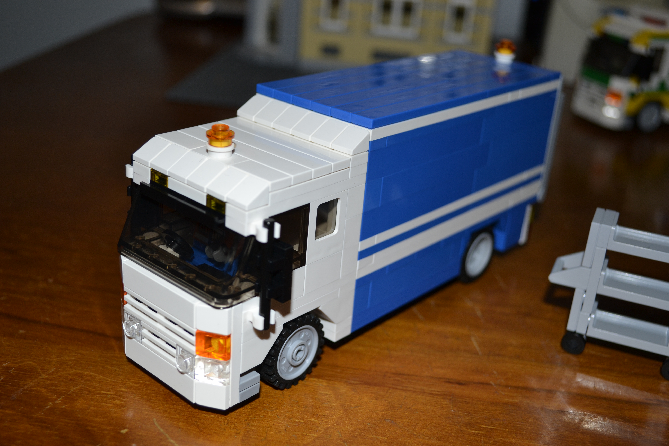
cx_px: 334
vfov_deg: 30.8
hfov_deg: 45.0
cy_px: 223
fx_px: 808
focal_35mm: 44
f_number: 4.5
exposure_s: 1/60
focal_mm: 29
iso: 320
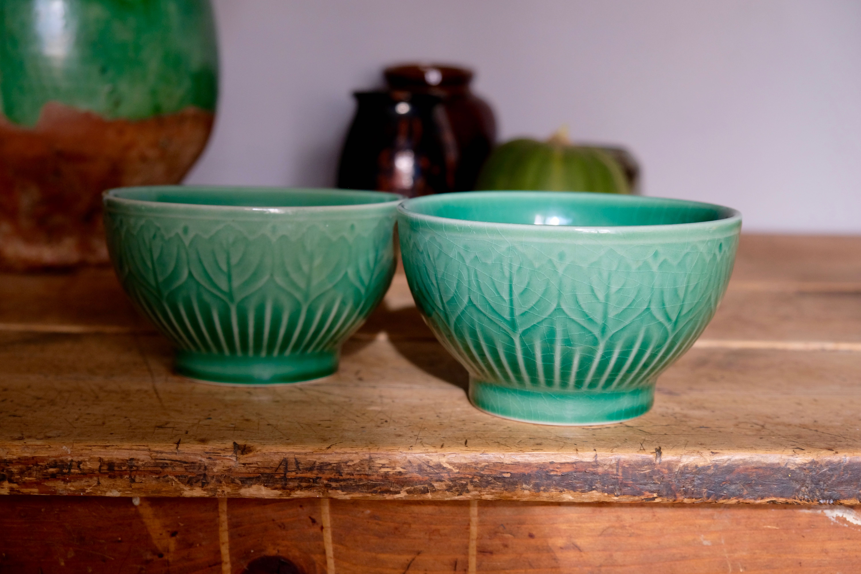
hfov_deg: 38.9
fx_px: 1220
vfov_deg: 26.5
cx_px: 430
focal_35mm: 51
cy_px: 287
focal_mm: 34.3
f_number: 4
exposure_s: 1/60
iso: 800
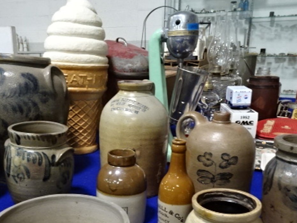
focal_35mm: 39
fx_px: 335
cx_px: 104
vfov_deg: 36.2
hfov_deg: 47.2
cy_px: 158
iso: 500
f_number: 3.5
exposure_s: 1/30
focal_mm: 4.1
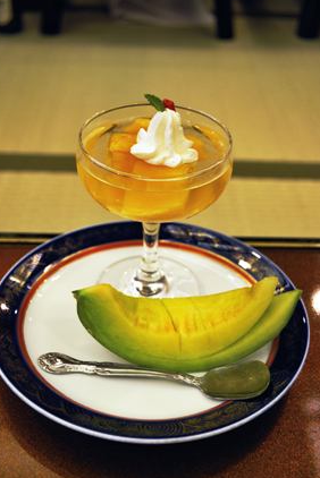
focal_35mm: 51
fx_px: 679
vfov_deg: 38.9
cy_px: 236
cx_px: 153
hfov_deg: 26.5
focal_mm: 32
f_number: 4.8
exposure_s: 1/60
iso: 320
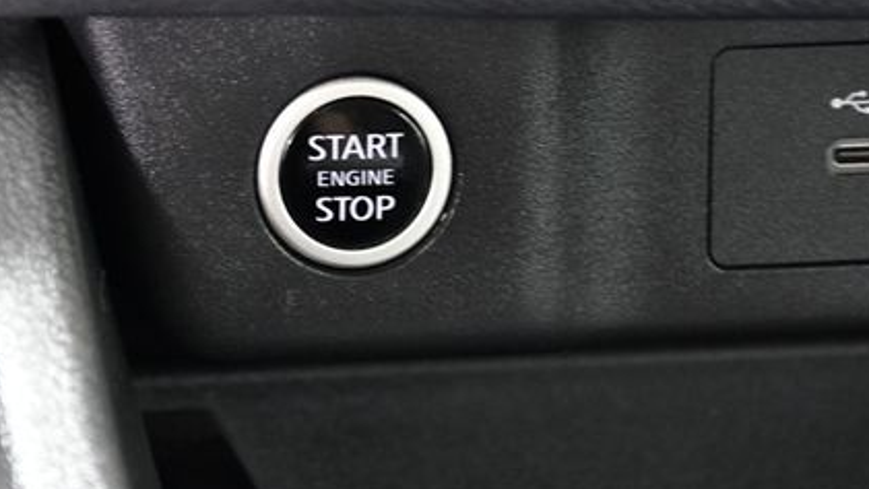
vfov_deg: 7.3
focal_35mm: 167
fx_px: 3849
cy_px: 165
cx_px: 353
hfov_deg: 12.9
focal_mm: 70
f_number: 5
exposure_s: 1/8
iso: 2500
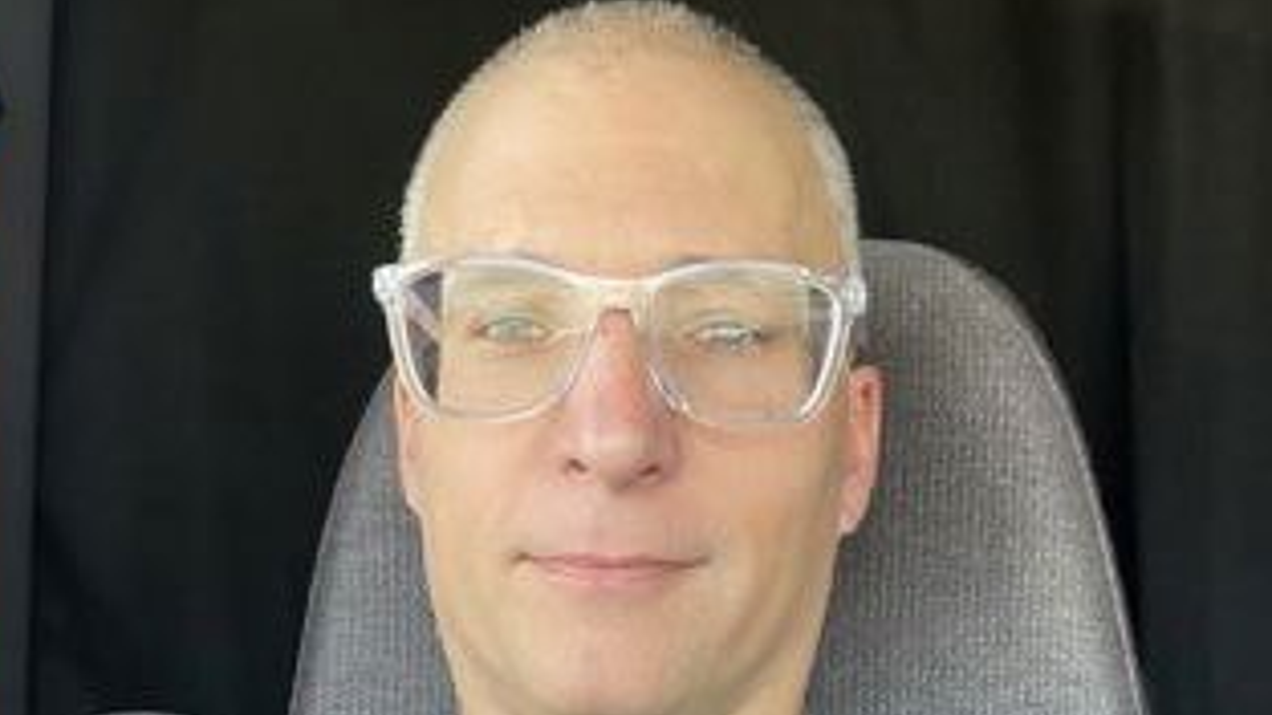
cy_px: 666
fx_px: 1551
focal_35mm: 46
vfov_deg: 25.0
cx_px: 618
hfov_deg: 44.6
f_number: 2.2
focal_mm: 2.71
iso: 64
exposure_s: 1/121
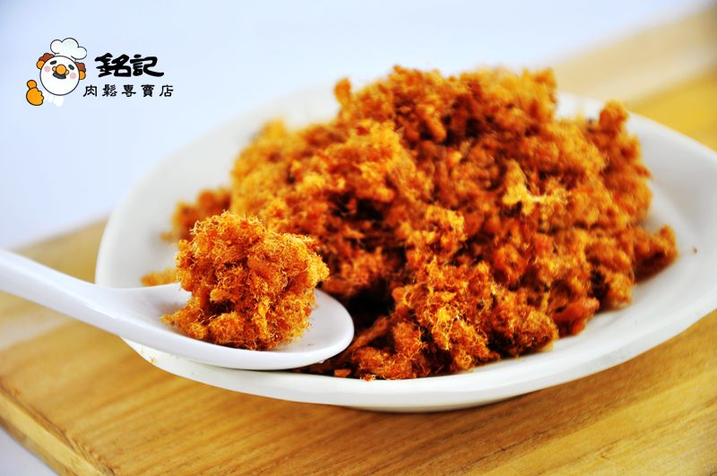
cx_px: 358
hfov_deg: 13.1
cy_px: 238
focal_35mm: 158
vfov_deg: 8.7
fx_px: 3132
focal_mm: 105
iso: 200
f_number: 5.6
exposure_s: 1/15
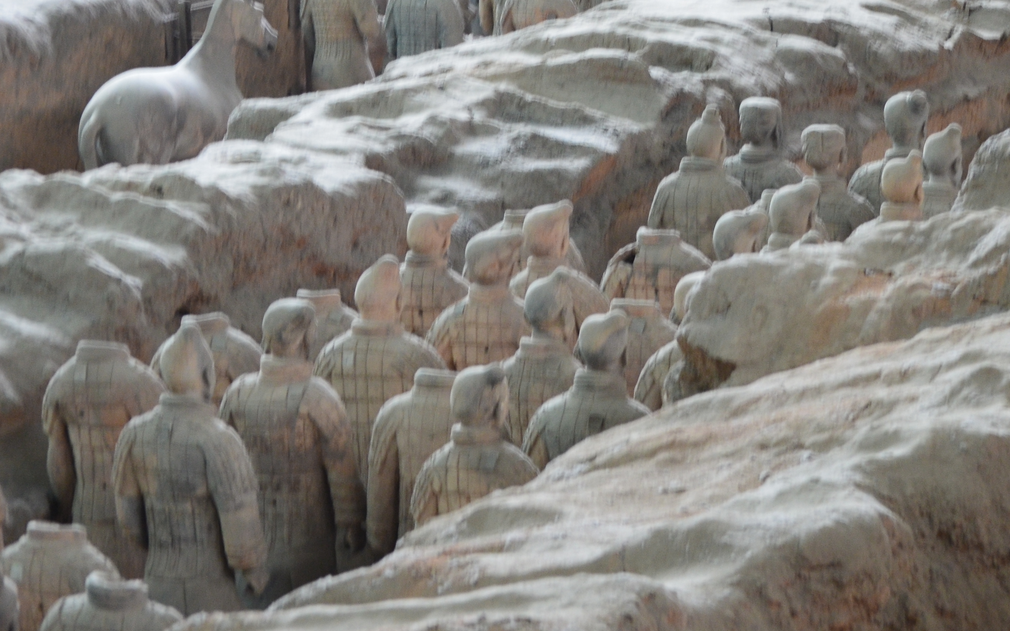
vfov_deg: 8.3
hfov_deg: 13.2
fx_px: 4348
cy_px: 15
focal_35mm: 158
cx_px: 885
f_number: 5.6
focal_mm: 55
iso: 800
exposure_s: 1/8
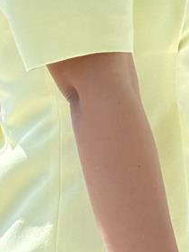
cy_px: 23
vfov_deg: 8.7
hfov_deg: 6.5
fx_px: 1655
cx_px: 141
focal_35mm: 227
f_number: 1.78
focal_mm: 6.76
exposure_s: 1/726
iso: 100
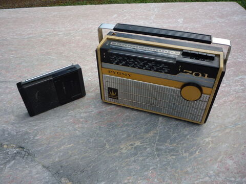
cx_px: 123
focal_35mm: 30
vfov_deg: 46.8
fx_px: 213
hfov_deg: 60.0
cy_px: 92
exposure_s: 1/320
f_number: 4
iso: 100
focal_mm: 5.2
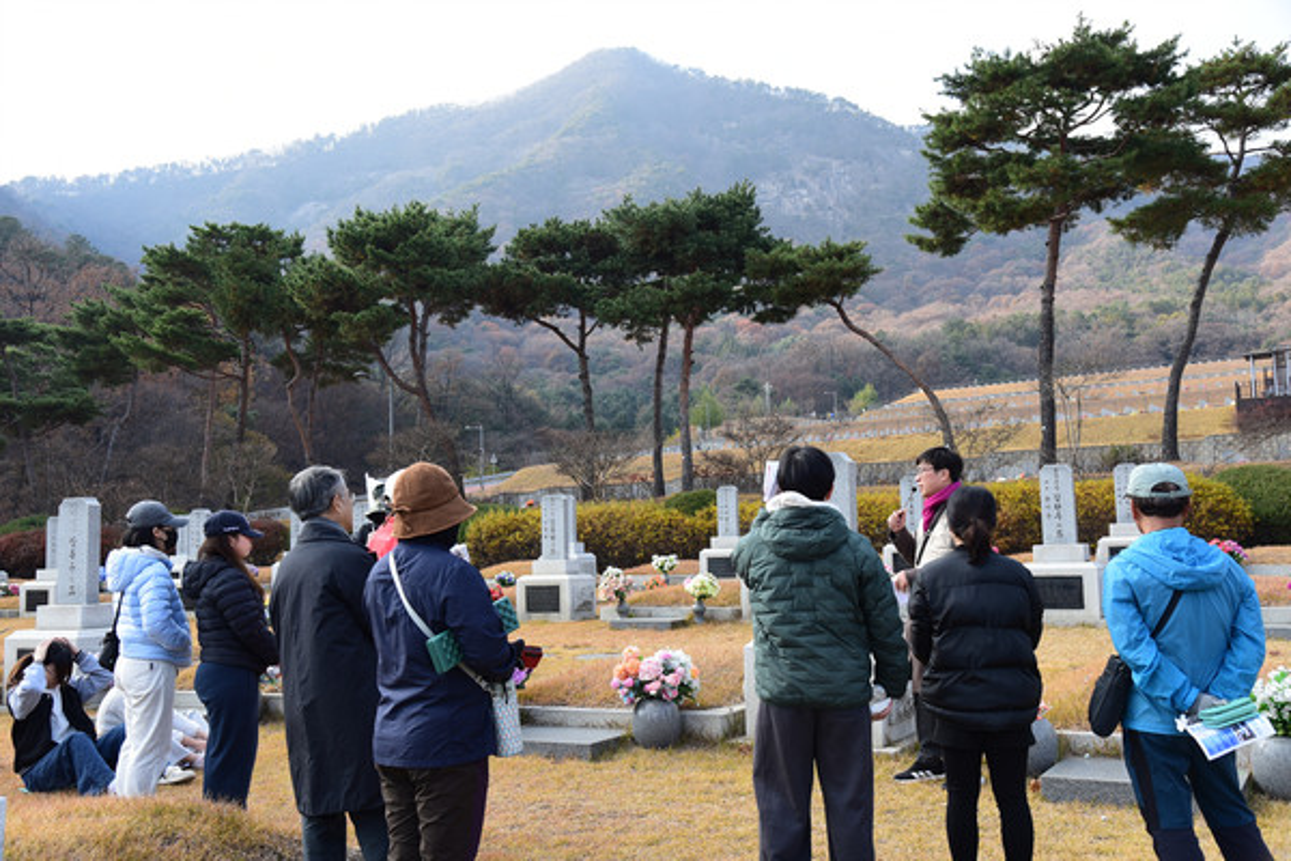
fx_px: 1363
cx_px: 646
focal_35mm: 38
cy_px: 430
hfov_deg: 50.7
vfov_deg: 35.1
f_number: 5.6
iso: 160
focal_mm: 38
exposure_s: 1/125
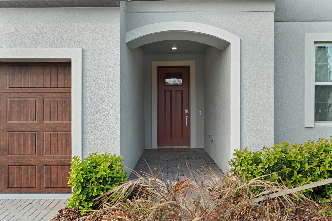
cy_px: 110
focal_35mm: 33
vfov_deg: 40.0
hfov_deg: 57.2
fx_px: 304
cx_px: 166
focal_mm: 33
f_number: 9
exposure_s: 1/6
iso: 125
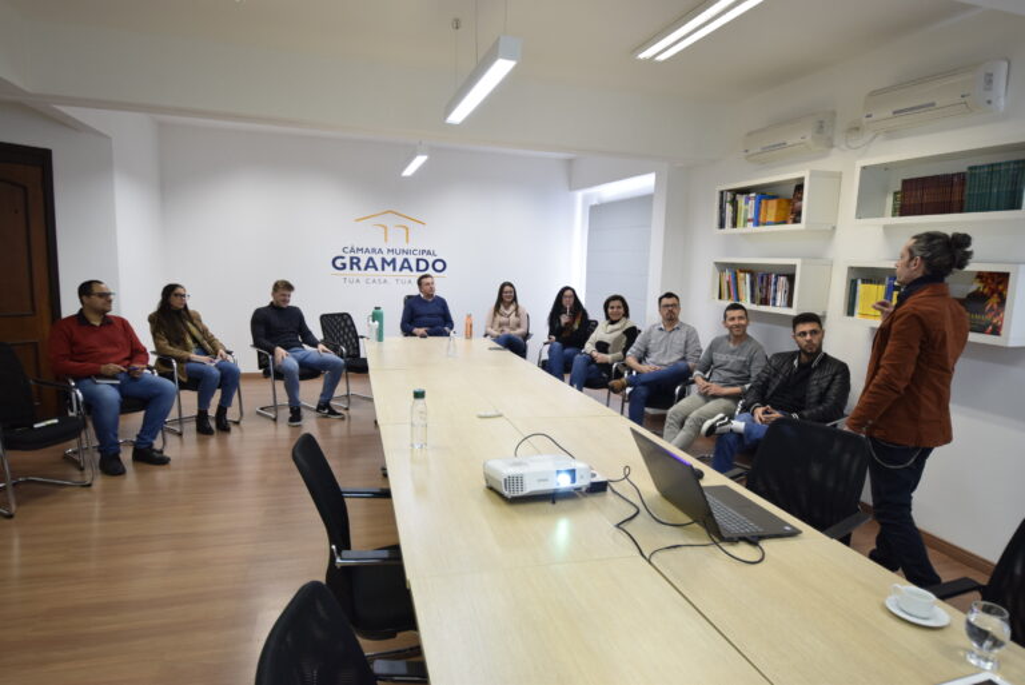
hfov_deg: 81.2
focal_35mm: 21
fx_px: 598
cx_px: 512
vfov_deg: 59.6
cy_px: 342
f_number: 4
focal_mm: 14
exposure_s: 1/80
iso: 800
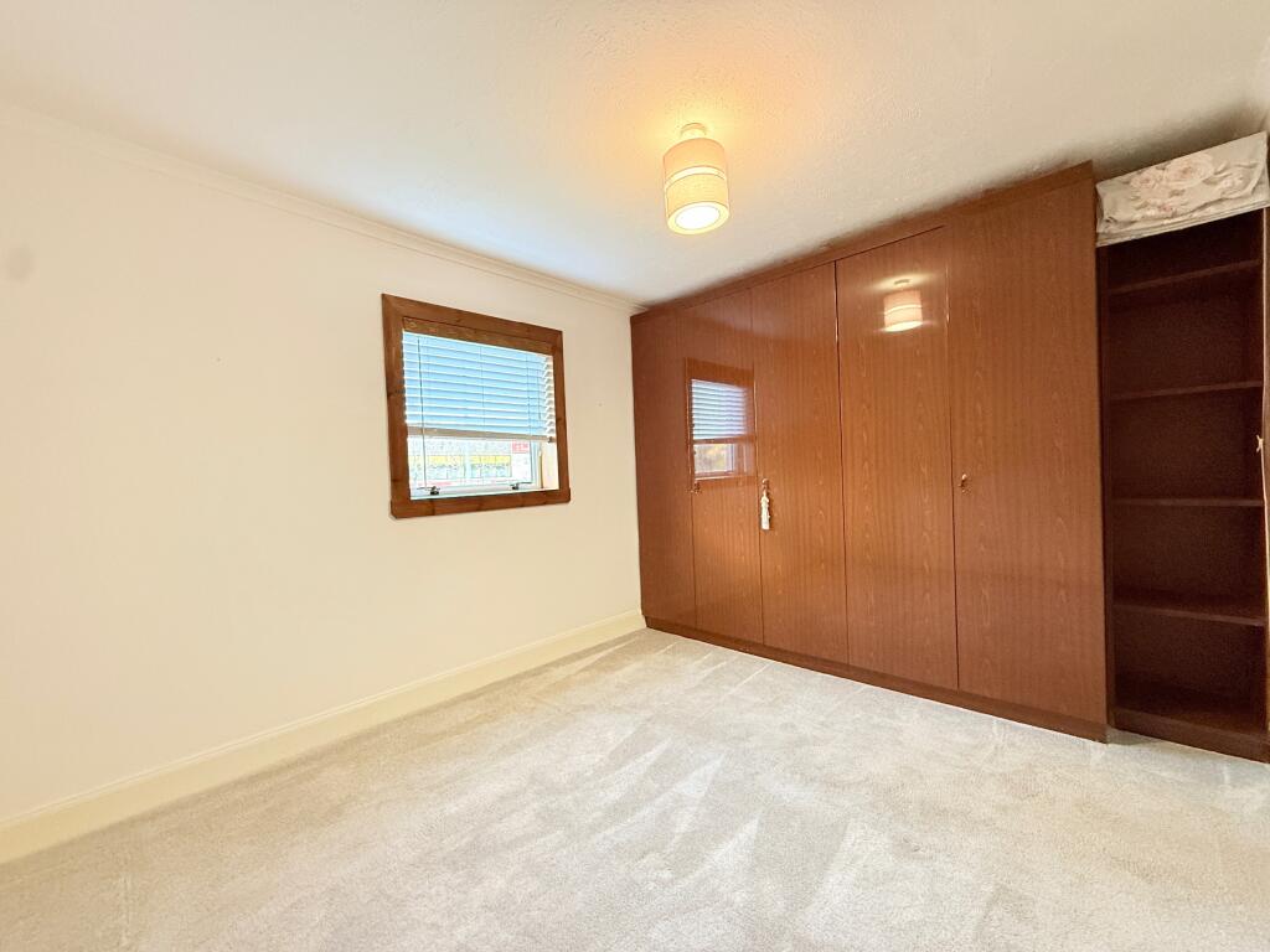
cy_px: 476
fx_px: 514
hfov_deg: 102.1
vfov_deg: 85.7
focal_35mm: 14
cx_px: 635
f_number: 2.2
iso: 400
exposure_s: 1/50
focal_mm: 2.22
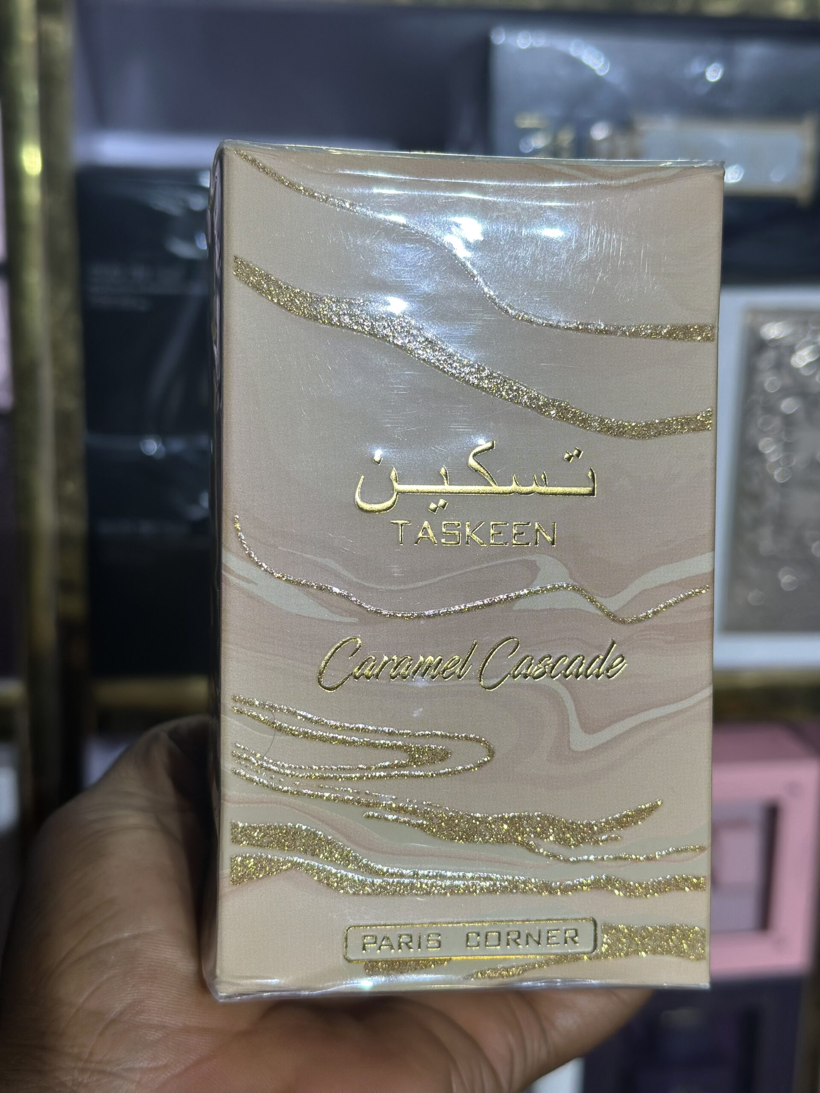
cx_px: 410
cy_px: 546
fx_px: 1516
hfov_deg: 30.3
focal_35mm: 48
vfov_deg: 39.7
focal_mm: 6.86
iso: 80
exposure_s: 1/277
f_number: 1.78
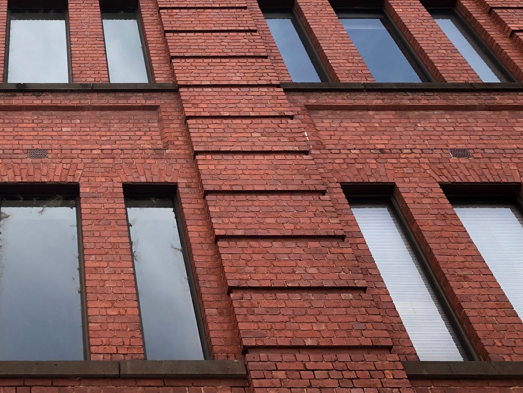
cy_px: 150
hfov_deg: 33.5
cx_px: 45
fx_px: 816
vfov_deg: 27.0
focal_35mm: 54
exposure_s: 1/363
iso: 20
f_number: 1.8
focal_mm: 3.99
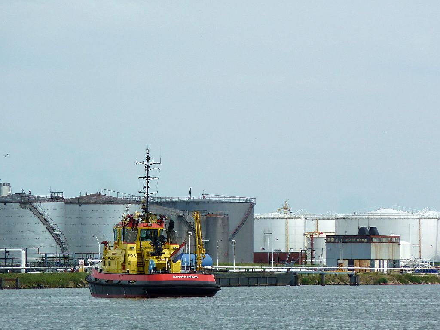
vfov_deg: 3.9
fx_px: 4881
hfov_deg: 5.2
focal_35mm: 384
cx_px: 220
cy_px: 165
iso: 80
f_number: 4.9
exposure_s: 1/500
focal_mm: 49.2
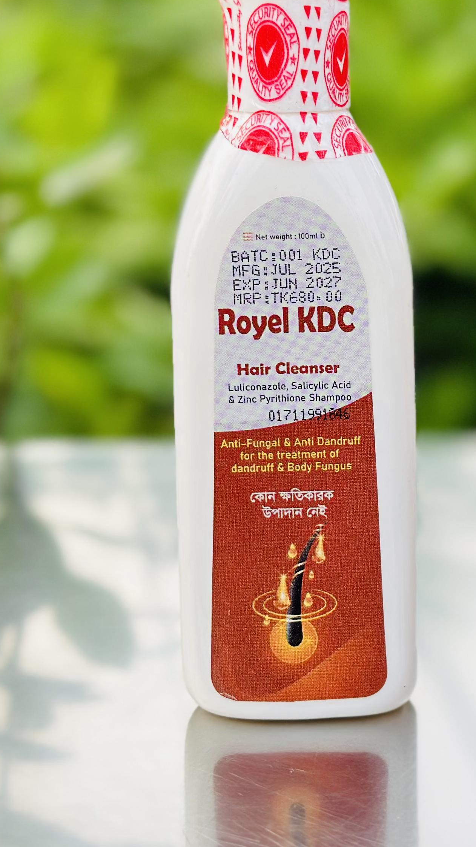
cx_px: 510
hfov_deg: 12.7
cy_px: 303
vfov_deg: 22.6
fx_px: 2109
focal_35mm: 94
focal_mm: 6.86
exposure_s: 1/489
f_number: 1.78
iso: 80
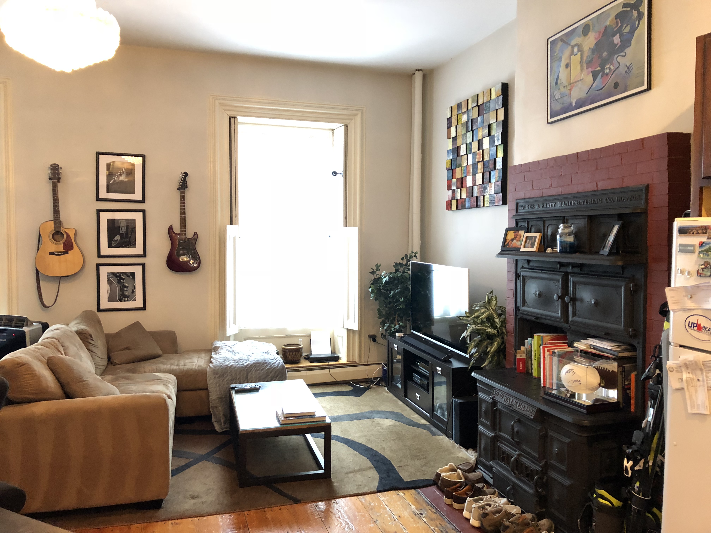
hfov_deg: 63.4
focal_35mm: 28
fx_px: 575
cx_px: 356
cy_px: 266
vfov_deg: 49.7
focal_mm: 3.99
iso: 100
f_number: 1.8
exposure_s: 1/5
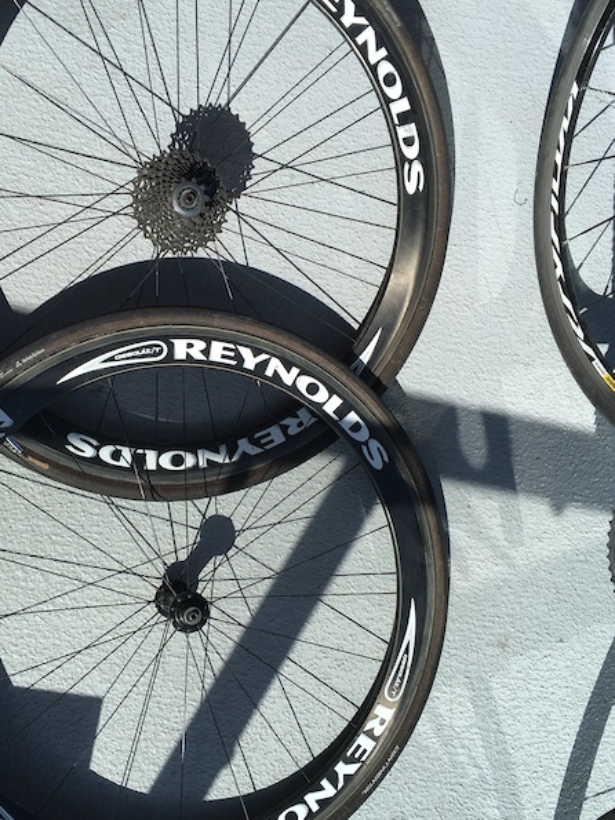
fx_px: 924
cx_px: 222
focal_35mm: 39
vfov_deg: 47.8
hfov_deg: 36.5
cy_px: 438
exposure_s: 1/1538
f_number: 2.2
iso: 25
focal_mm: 4.15
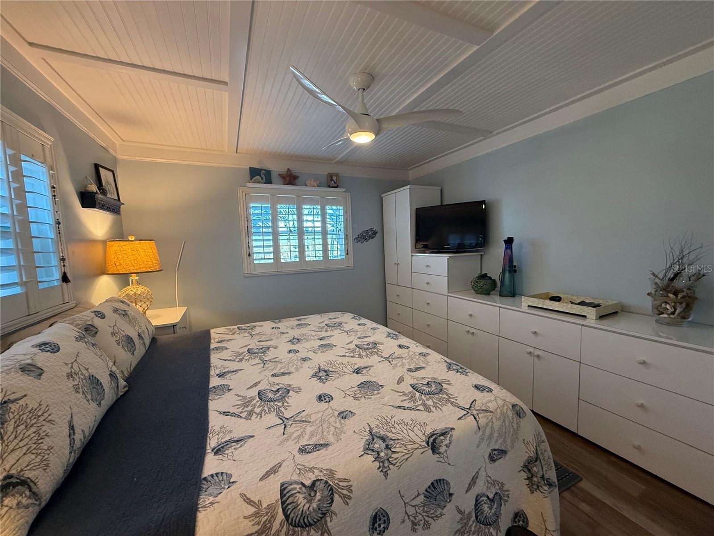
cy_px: 268
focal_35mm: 14
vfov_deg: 85.7
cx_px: 357
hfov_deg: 102.1
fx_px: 289
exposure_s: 1/120
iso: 400
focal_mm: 2.22
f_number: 2.2
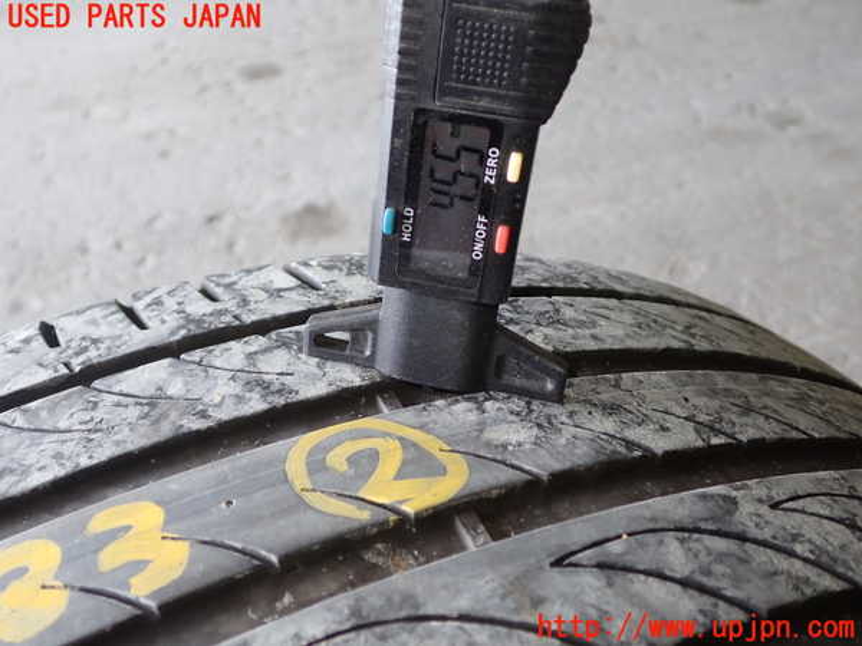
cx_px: 431
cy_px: 323
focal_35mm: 32
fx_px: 797
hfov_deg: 56.8
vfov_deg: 44.2
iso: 200
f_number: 2.4
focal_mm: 5.79
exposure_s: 1/60
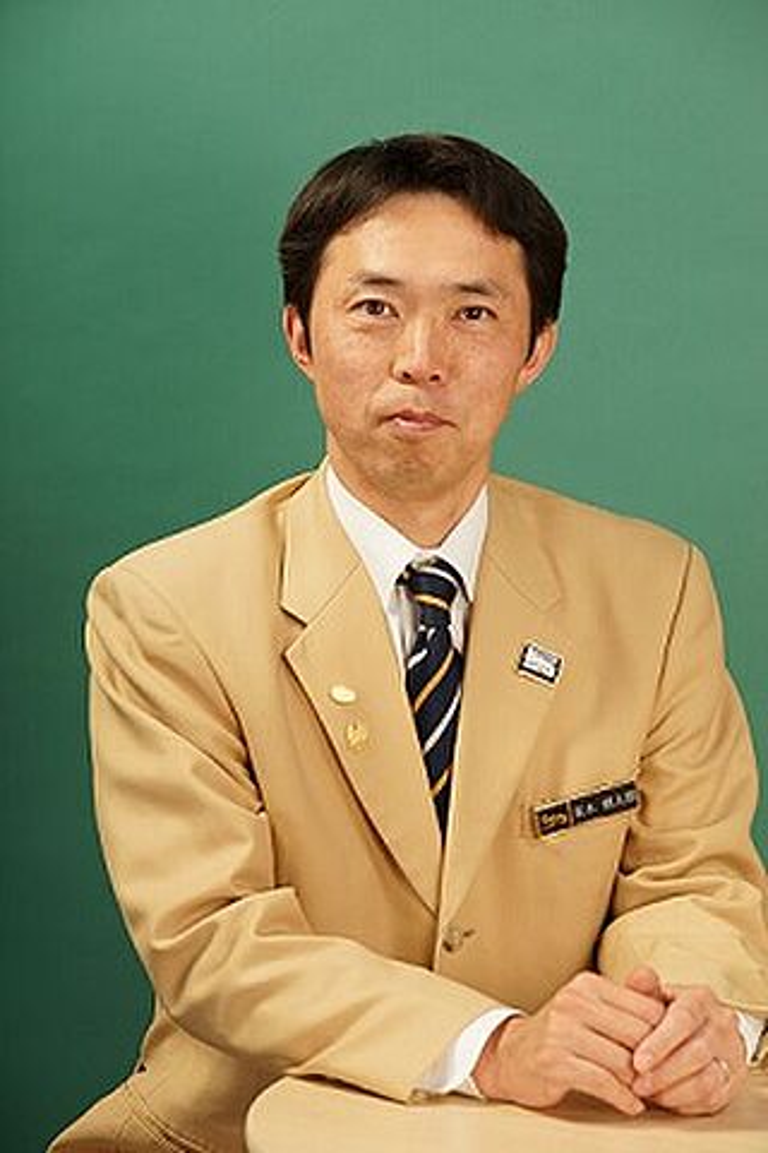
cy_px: 576
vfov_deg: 17.1
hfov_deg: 11.4
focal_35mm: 120
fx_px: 3840
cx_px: 384
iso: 100
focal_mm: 120
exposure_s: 1/250
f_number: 7.1
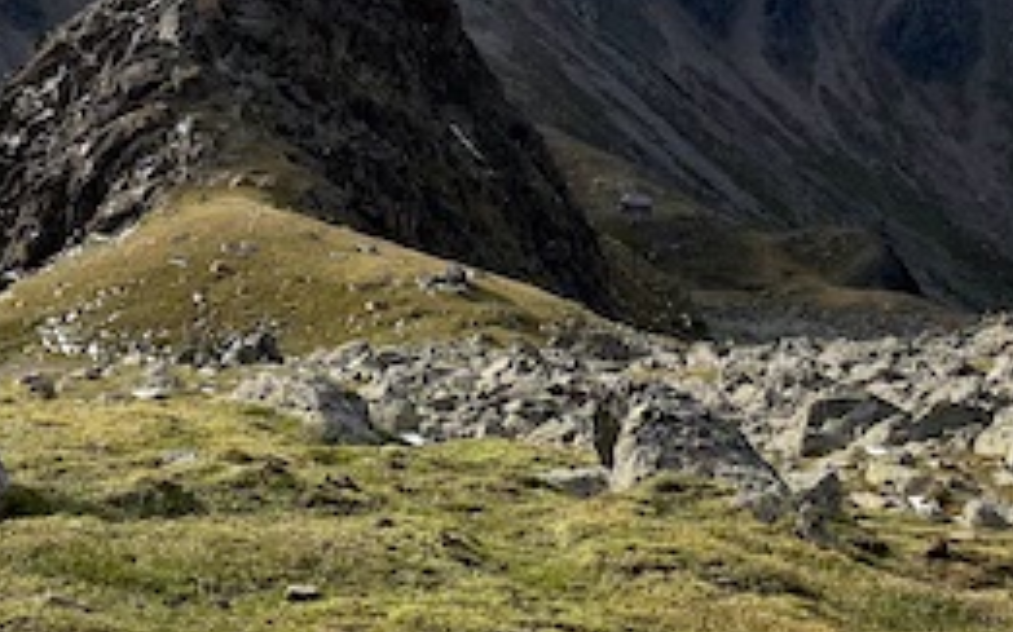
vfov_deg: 15.9
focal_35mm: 78
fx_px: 2153
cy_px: -182
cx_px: 12
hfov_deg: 25.3
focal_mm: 6.76
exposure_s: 1/6173
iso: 100
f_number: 1.78
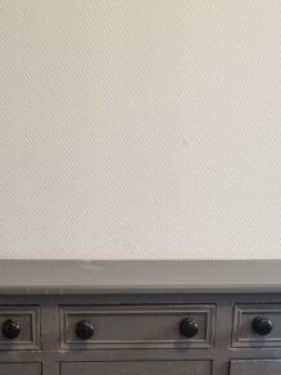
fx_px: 617
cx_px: 124
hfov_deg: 25.6
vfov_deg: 31.1
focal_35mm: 57
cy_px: 380
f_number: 1.8
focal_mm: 5.4
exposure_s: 1/50
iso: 500
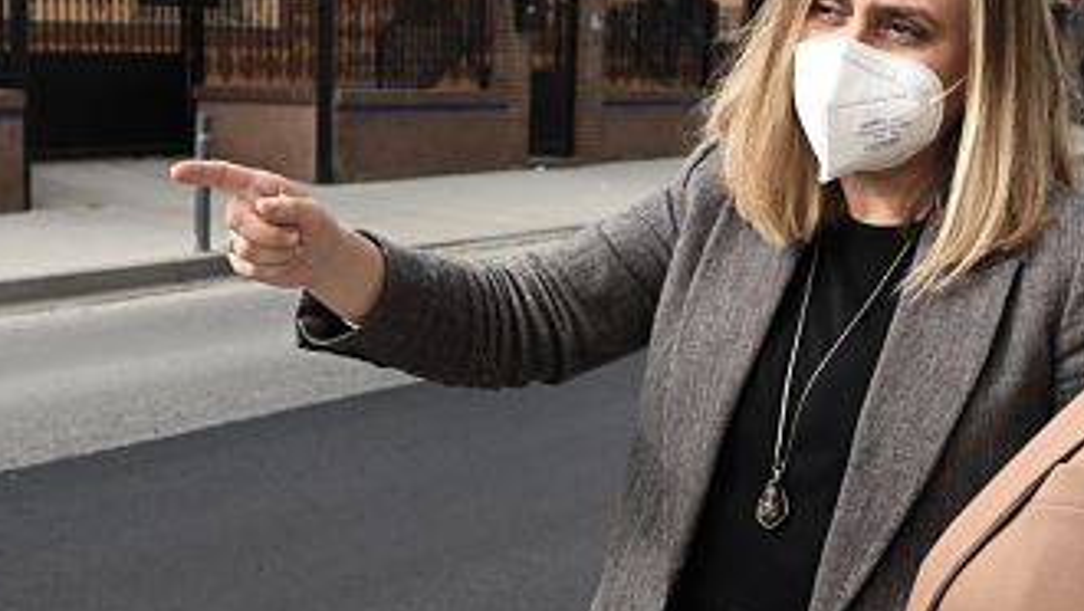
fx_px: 2186
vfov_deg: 15.9
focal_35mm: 76
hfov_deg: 27.9
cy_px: 432
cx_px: 563
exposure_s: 1/250
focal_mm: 24
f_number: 5.6
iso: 110
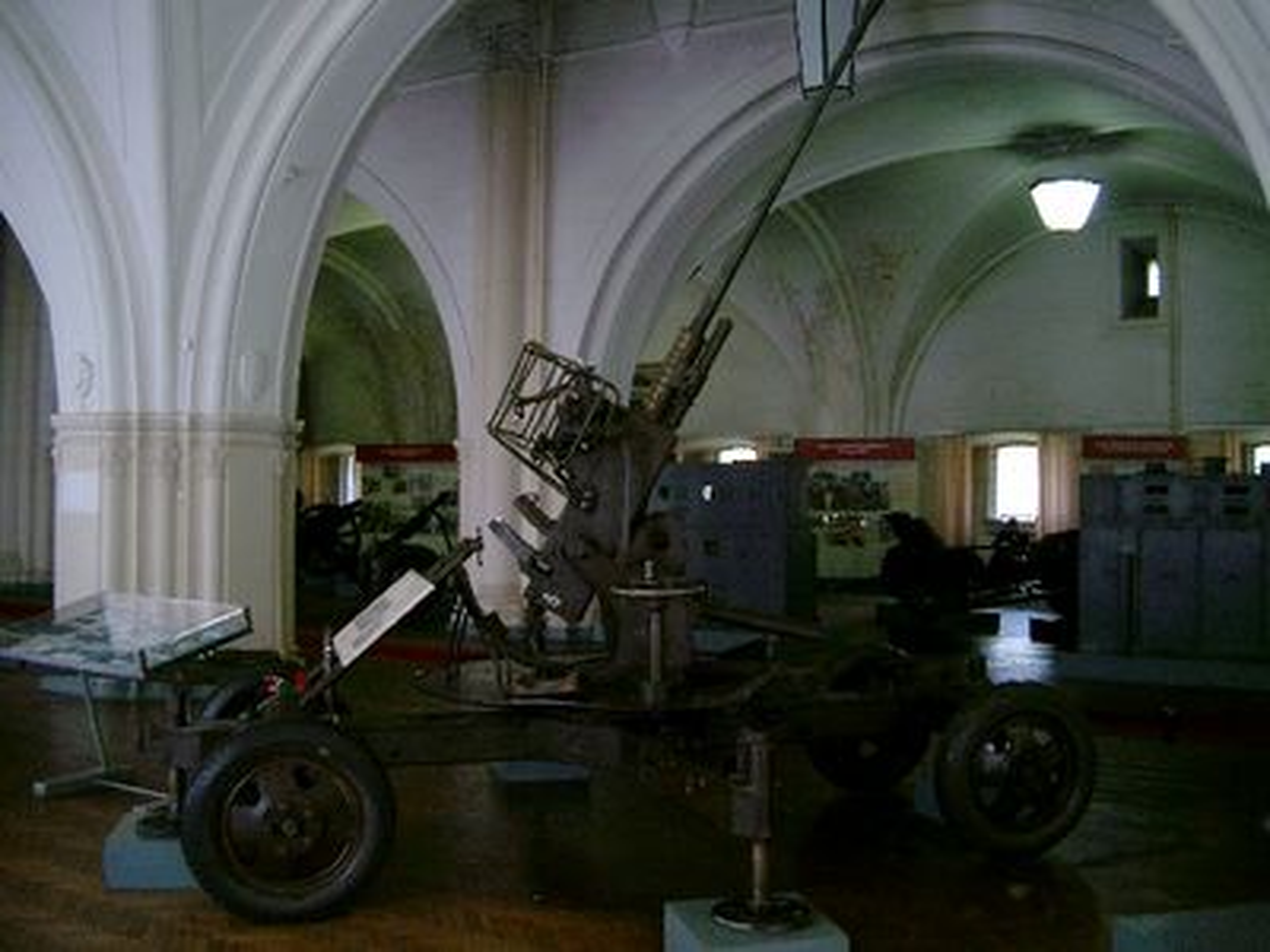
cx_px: 635
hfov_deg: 50.1
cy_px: 476
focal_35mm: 37
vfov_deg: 38.7
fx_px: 1357
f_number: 2.6
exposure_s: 1/40
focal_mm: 7.6
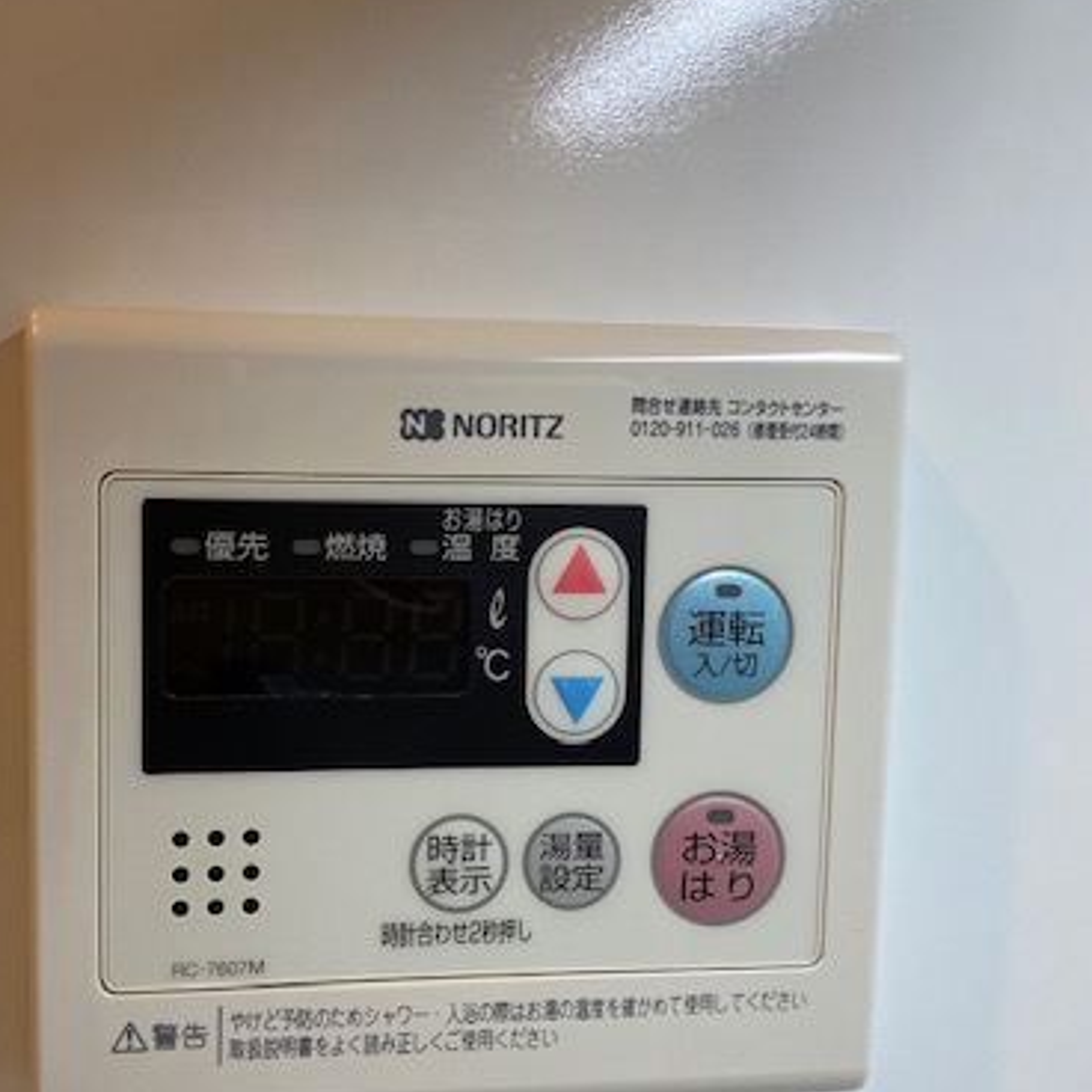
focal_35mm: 40
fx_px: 1428
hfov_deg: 41.6
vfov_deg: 41.8
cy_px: 623
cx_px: 412
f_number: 1.8
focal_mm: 4.25
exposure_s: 1/100
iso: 100
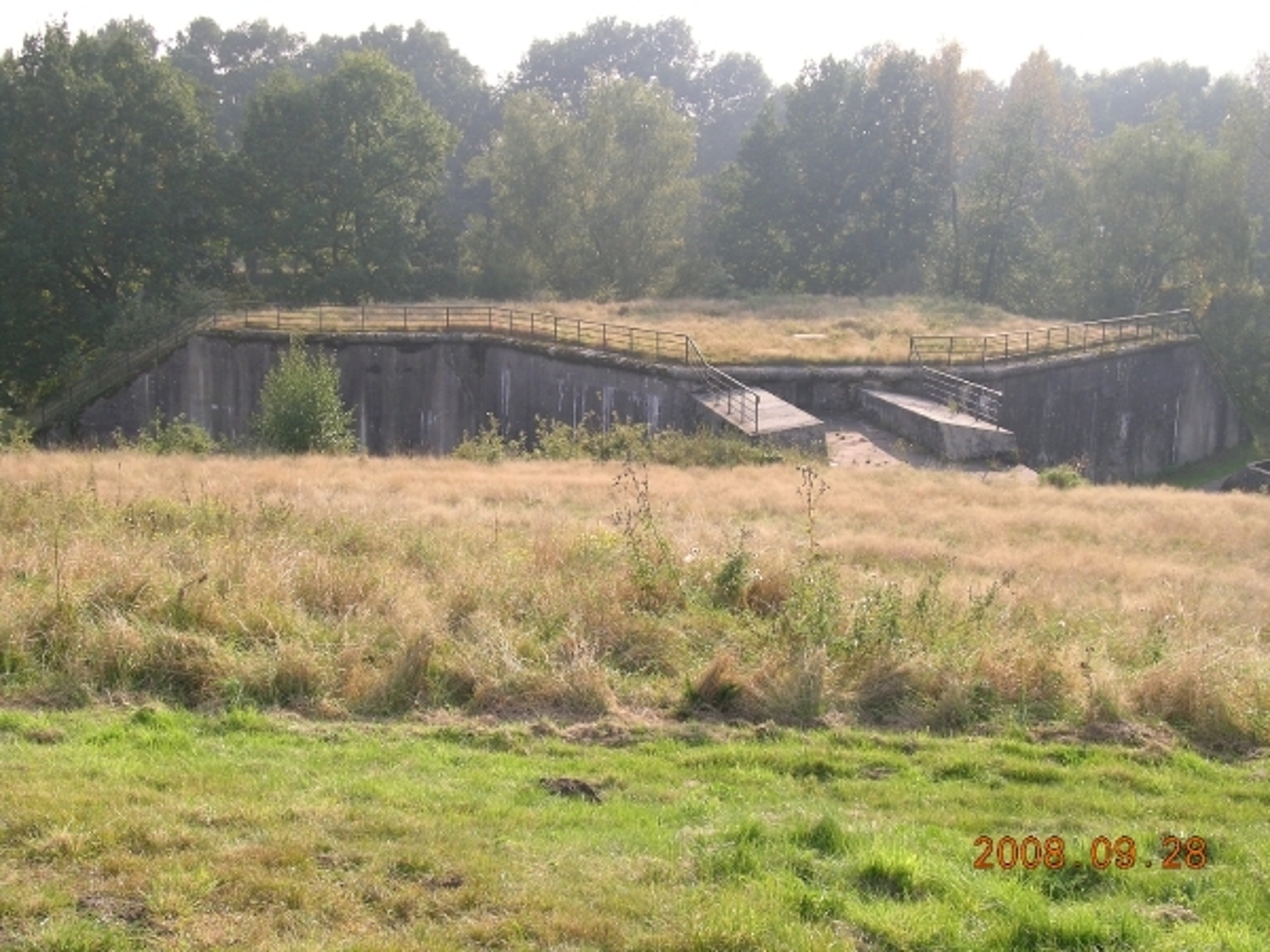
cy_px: 476
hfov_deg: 44.8
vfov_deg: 34.3
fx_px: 1541
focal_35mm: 42
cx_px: 635
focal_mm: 8.7
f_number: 5.7
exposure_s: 1/134
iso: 50
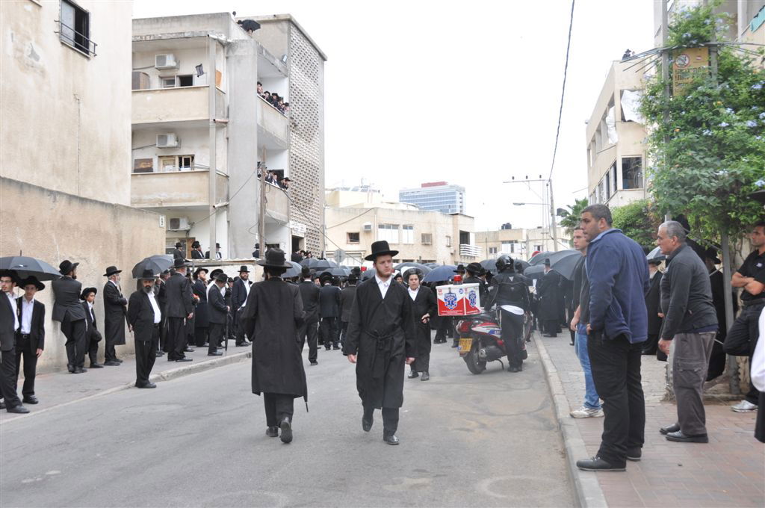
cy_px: 254
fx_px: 764
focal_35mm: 36
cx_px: 382
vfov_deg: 36.8
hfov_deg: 53.2
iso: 400
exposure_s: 1/200
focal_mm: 24
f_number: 7.1
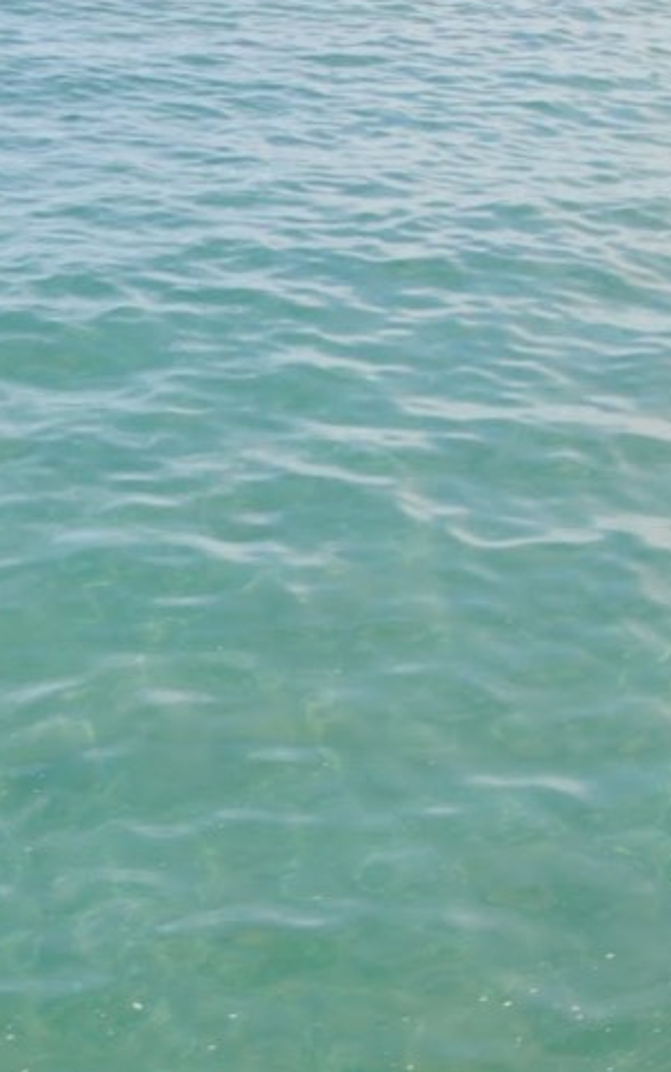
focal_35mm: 87
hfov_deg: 14.7
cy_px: 606
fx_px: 2545
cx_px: -69
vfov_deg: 23.8
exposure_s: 1/200
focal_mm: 24
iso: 100
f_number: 7.1
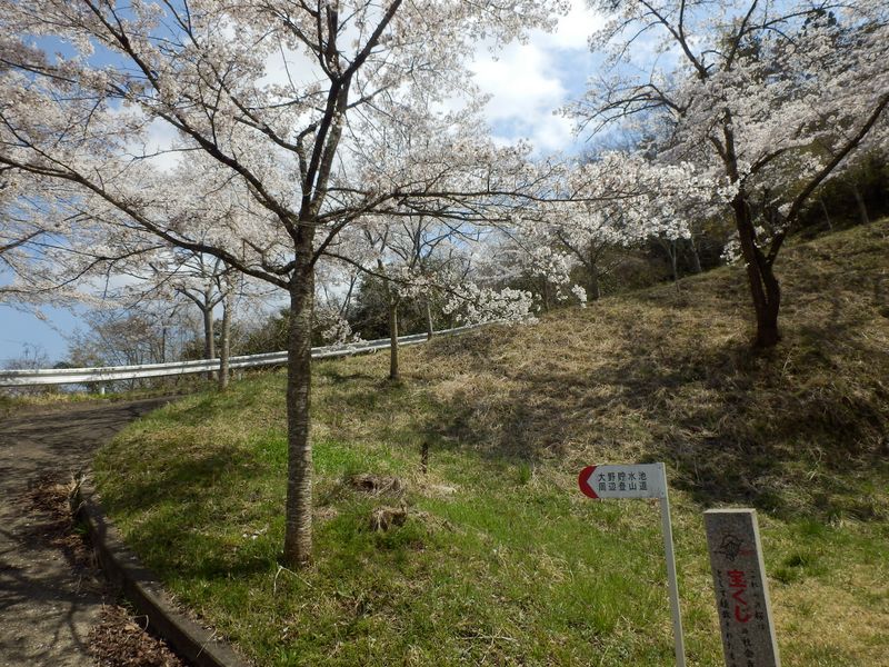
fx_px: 616
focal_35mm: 24
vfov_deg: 56.8
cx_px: 444
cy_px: 334
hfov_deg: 71.6
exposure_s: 1/200
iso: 80
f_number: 7.9
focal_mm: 4.2
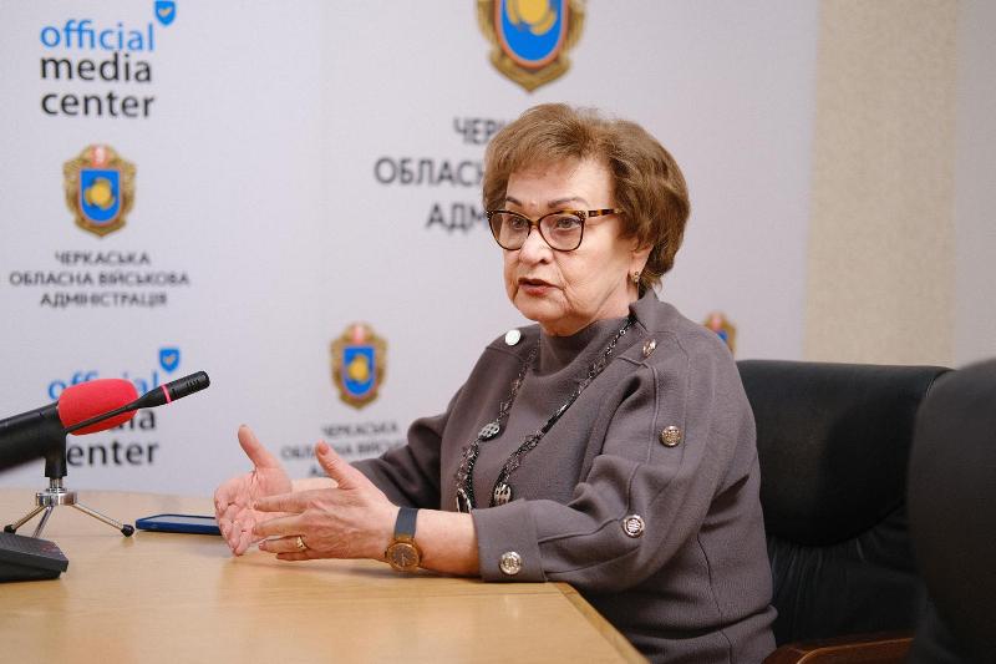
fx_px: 1466
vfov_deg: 25.5
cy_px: 332
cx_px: 498
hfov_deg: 37.5
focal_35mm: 53
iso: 160
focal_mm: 35
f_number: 2
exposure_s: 1/100
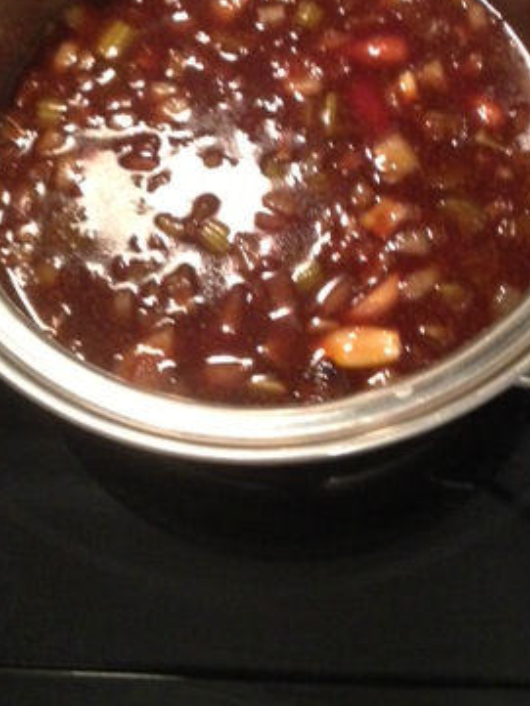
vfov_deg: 30.4
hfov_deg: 23.7
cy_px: 143
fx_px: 1265
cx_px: 274
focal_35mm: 62
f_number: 2.4
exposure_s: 1/20
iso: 400
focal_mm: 4.28
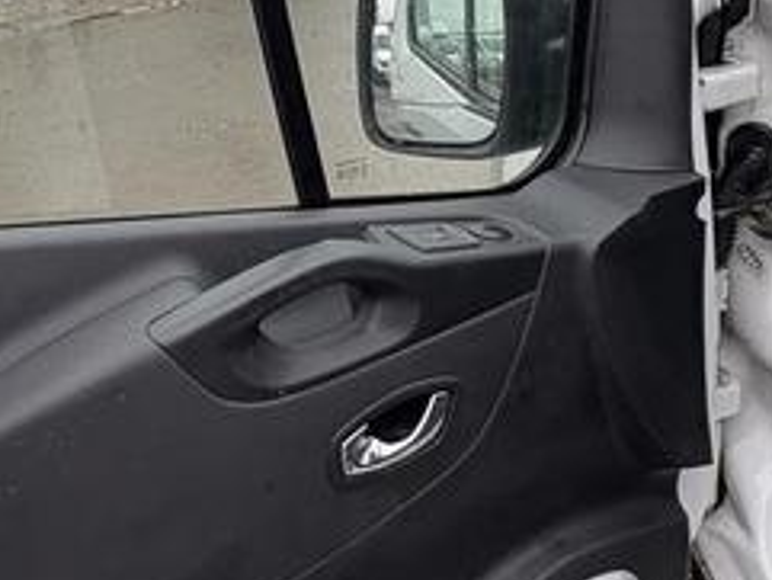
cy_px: 192
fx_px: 1160
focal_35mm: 52
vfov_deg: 27.9
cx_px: 74
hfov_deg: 34.7
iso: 40
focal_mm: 2.22
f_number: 2.2
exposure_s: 1/171
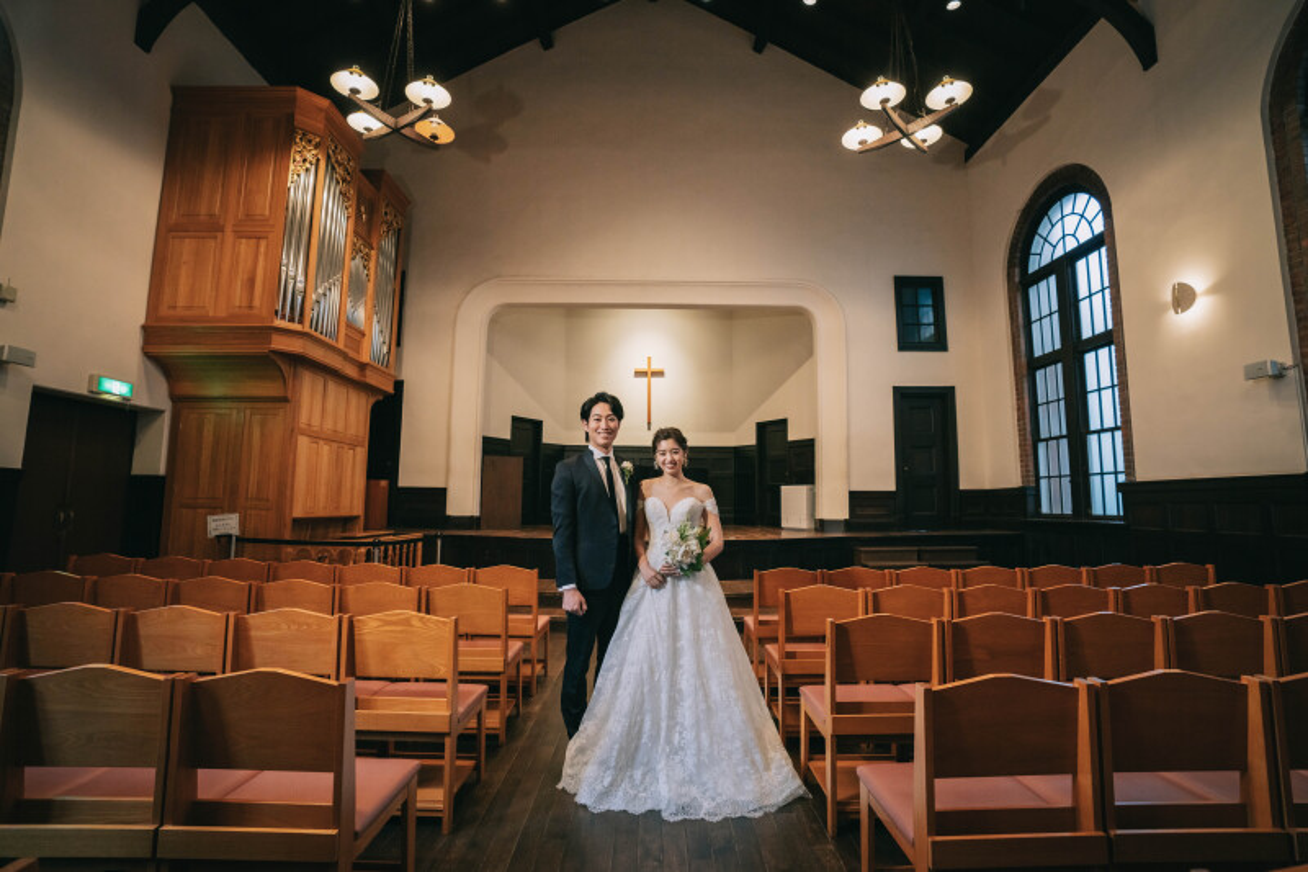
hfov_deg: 96.7
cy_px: 436
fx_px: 581
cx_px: 654
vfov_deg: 73.7
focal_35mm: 16
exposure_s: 1/60
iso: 640
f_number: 4
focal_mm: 16
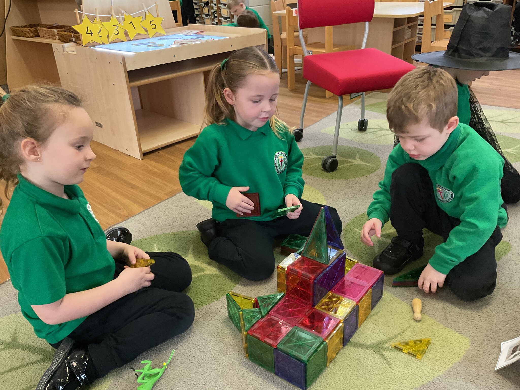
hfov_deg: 61.7
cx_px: 260
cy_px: 195
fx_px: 436
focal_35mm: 29
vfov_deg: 48.2
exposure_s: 1/50
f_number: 1.8
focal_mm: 3
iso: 200
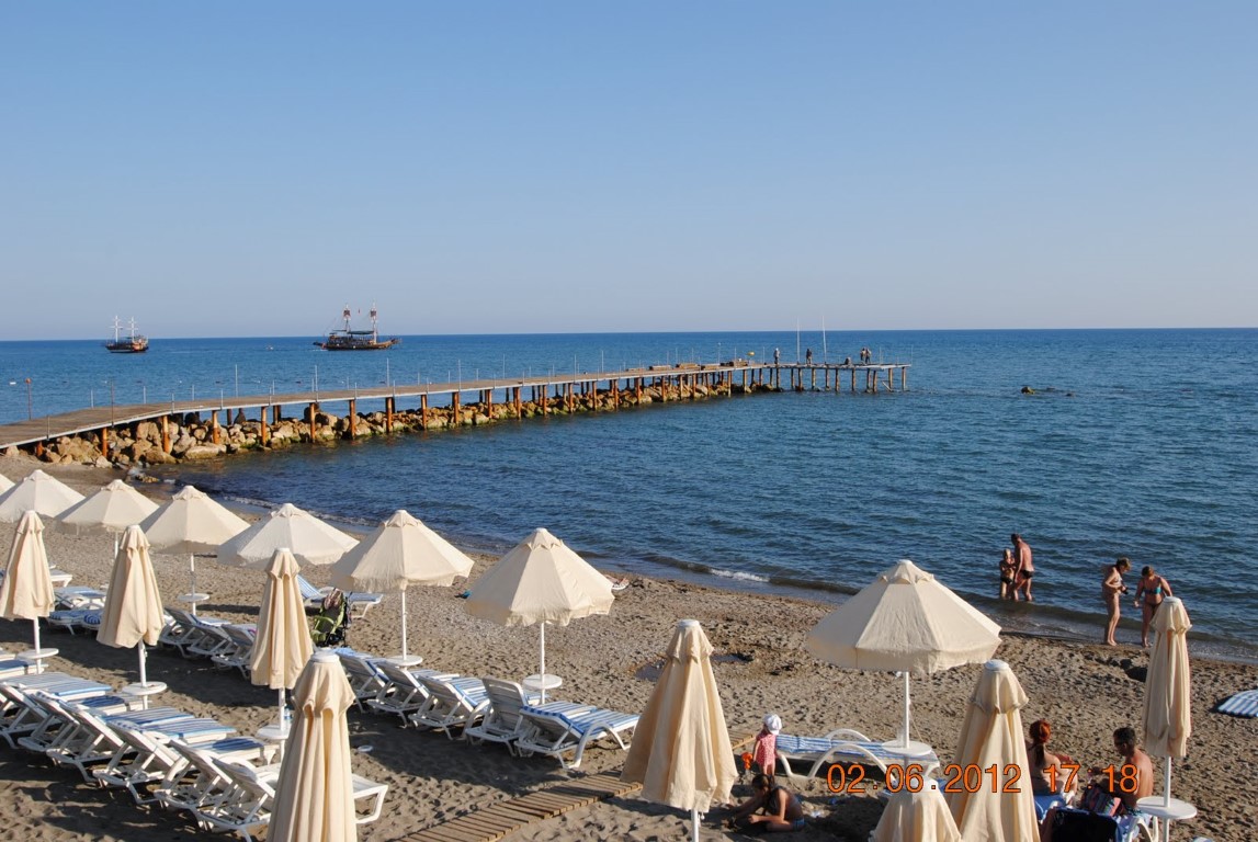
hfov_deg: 53.1
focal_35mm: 36
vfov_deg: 37.0
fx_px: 1260
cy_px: 421
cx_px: 629
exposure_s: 1/250
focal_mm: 24
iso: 100
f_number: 8
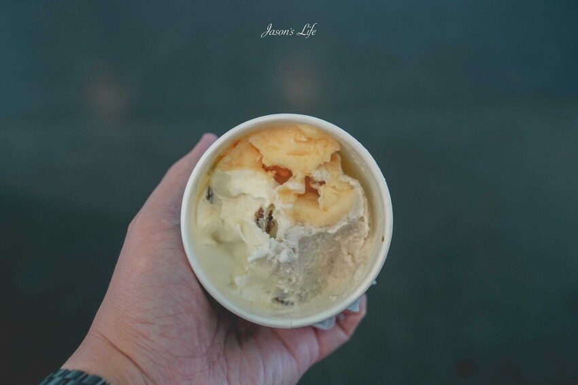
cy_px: 192
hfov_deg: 42.8
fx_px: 738
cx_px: 289
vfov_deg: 29.2
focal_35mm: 46
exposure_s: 1/50
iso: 1000
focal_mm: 46
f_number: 4
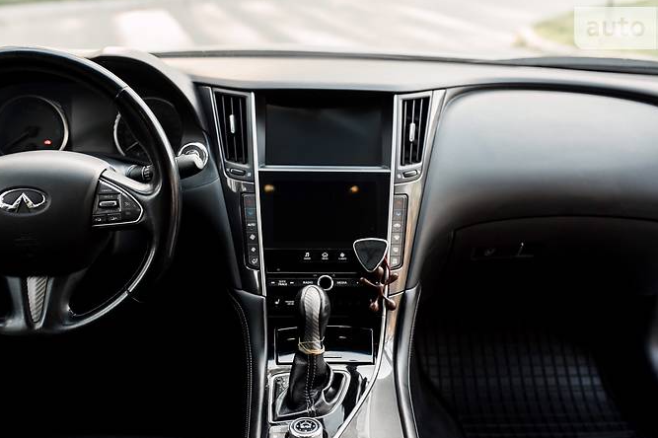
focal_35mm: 42
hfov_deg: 46.4
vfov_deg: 31.8
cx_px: 336
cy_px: 258
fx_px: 767
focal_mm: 35
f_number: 2.8
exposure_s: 1/400
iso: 1000
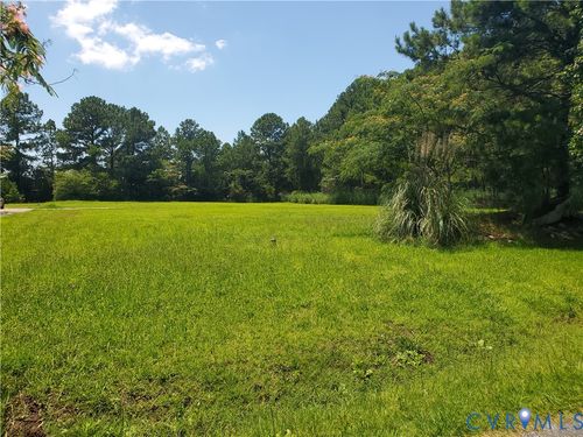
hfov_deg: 67.3
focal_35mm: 26
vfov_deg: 53.1
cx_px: 292
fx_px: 438
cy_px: 218
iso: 50
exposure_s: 1/1287
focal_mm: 4.3
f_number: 2.4
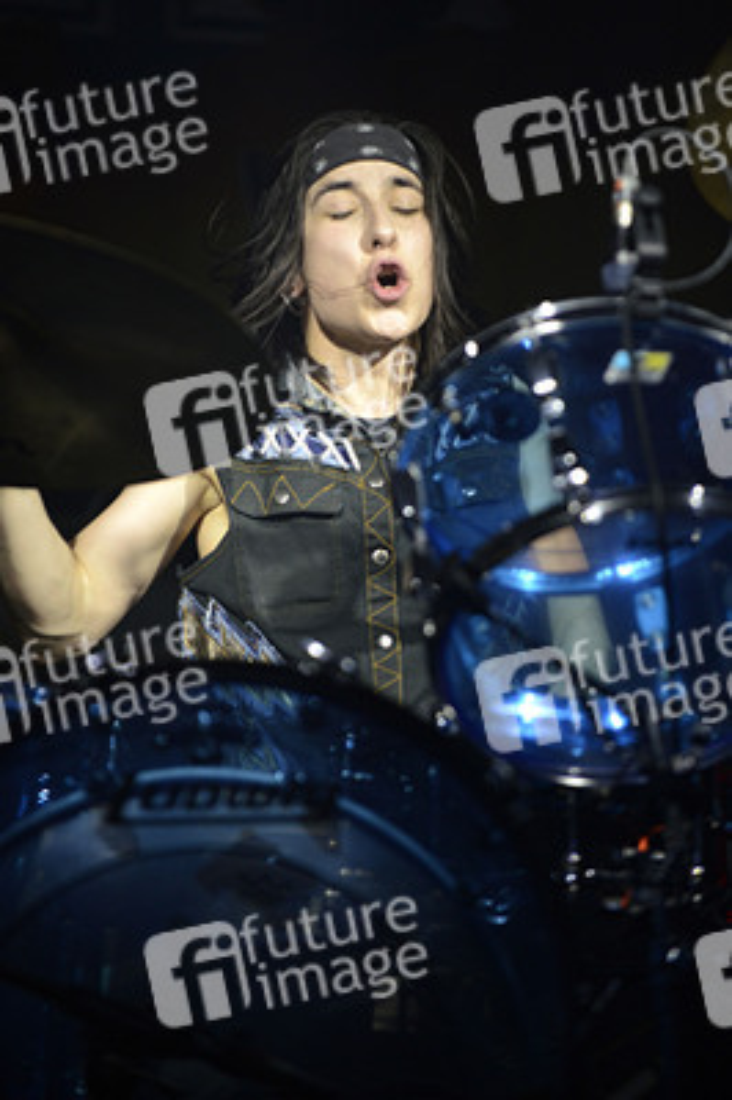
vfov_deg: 10.3
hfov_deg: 6.9
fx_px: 6110
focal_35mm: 200
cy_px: 550
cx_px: 366
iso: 2000
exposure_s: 1/400
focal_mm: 200
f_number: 2.8
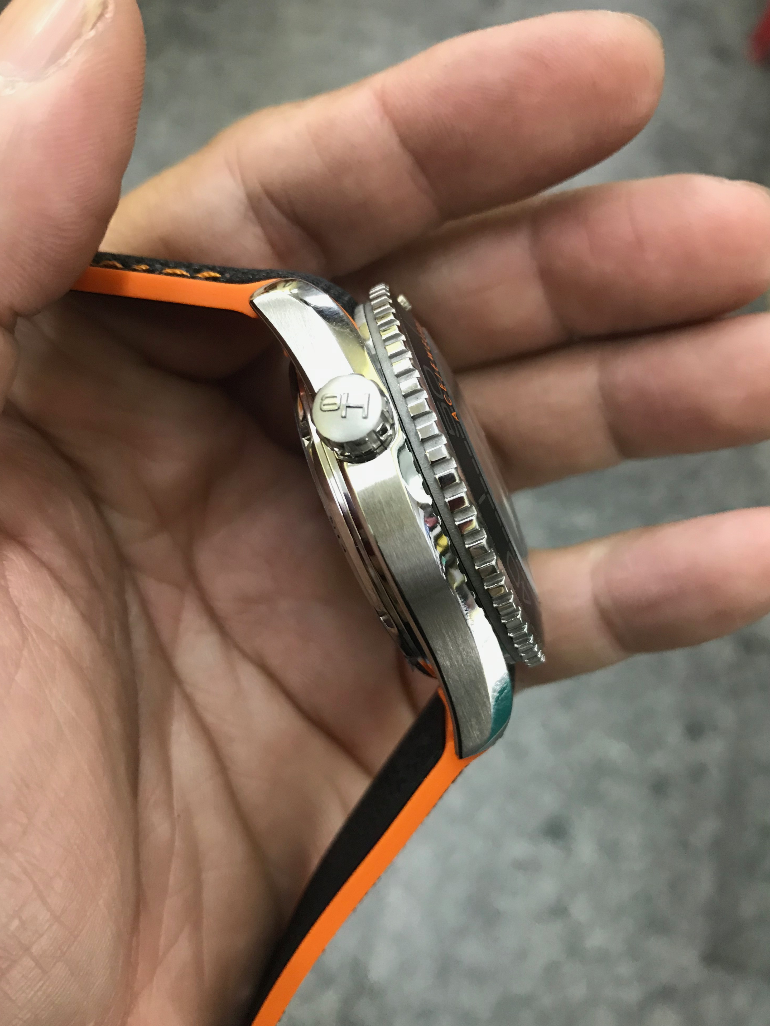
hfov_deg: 48.2
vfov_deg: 61.6
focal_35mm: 29
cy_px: 530
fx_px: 860
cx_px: 381
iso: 64
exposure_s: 1/17
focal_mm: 3.99
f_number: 1.8
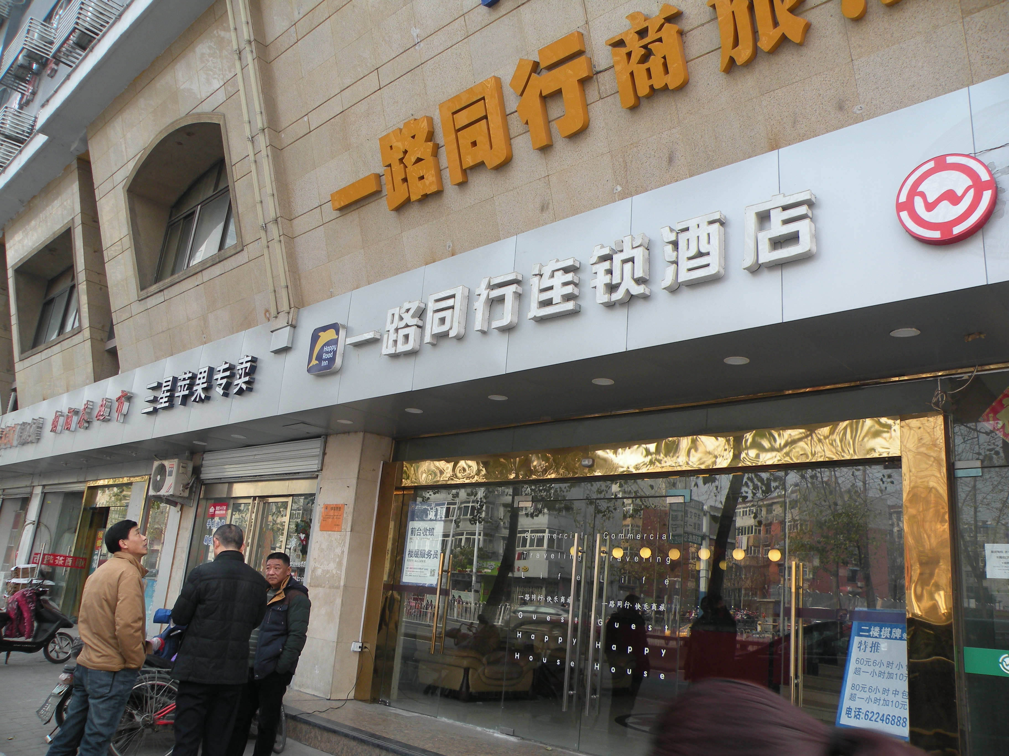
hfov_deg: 65.3
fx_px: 787
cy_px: 378
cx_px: 504
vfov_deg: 51.4
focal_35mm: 27
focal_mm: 4.7
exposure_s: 1/82.7
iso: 64
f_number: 3.2
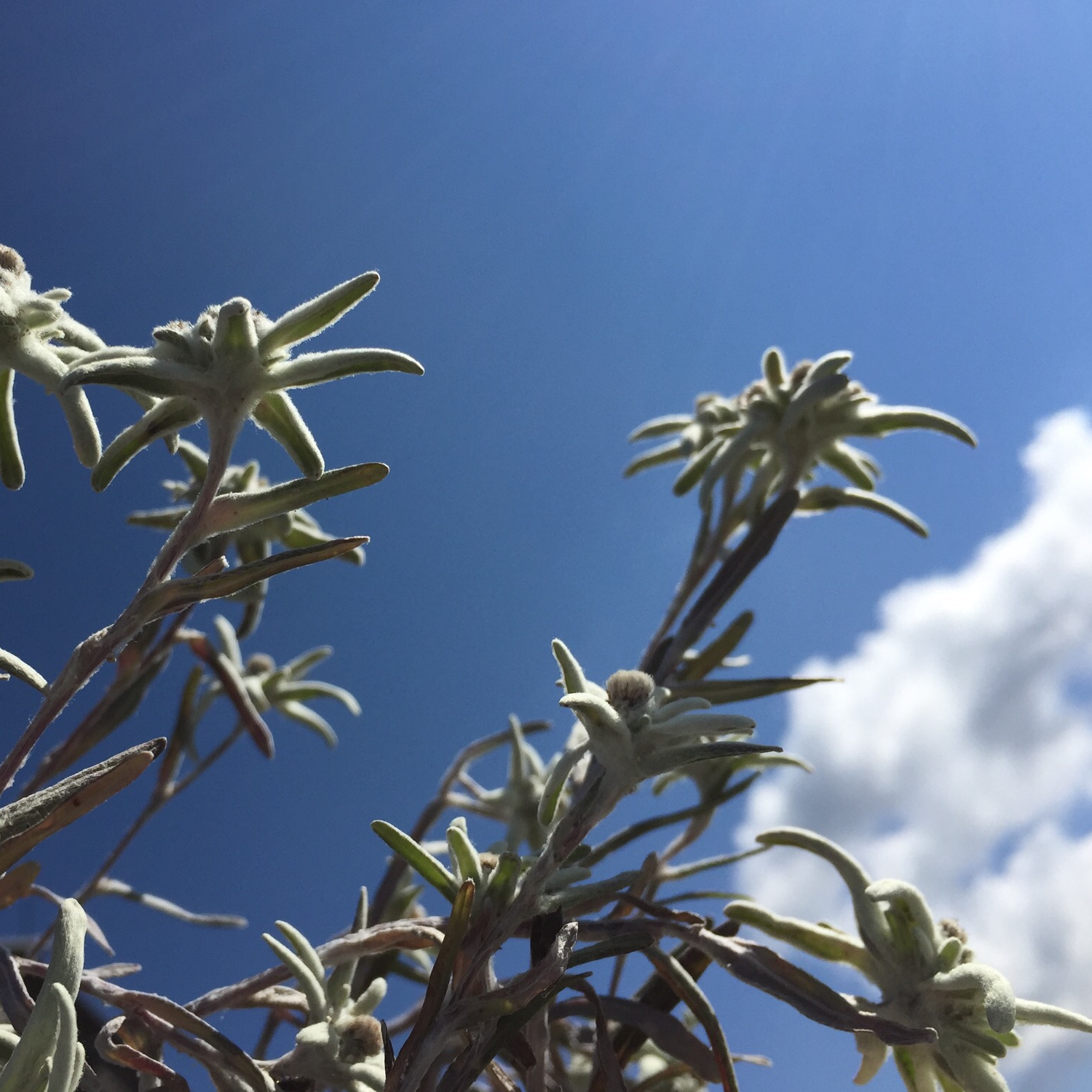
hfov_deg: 46.6
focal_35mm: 35
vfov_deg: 47.2
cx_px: 380
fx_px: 1249
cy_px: 553
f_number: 2.2
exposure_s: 1/4950
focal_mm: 4.15
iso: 32
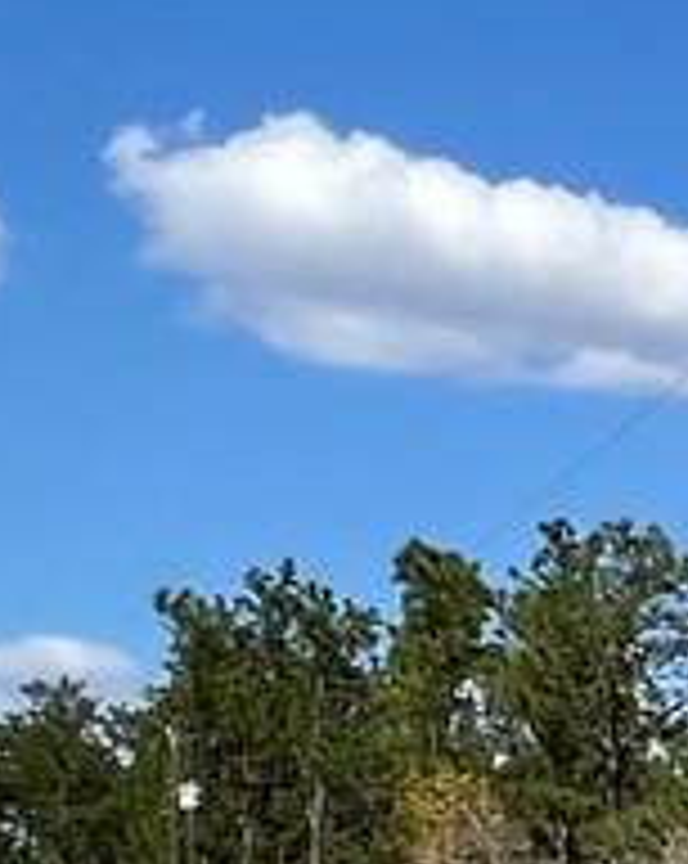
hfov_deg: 8.7
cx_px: 2563
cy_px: 990
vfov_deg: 17.4
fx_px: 2704
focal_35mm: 106
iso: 32
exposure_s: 1/1672
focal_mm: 1.57
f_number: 1.8
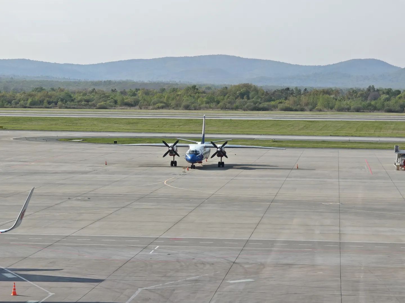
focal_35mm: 120
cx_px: 202
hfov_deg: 16.4
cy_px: 152
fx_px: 1404
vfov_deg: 12.3
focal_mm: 9
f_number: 2
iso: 50
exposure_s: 1/501
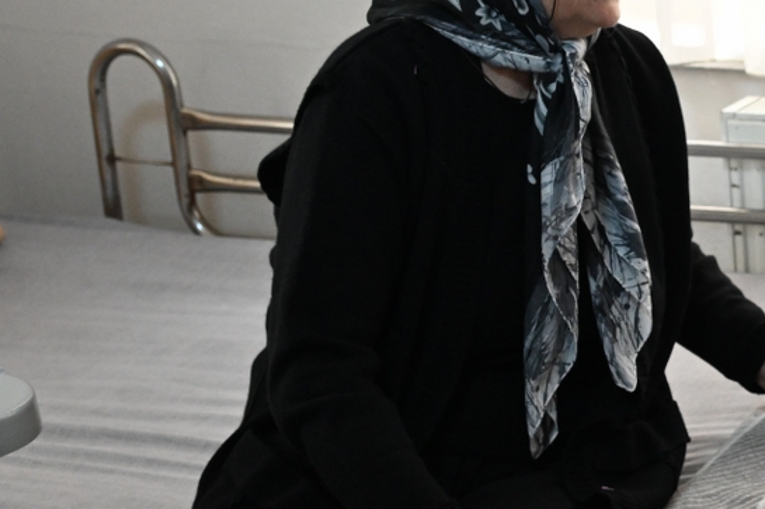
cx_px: 1014
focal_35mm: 107
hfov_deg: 17.8
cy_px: 320
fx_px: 2273
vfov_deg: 12.8
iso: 2800
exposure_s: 1/200
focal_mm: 37
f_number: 4
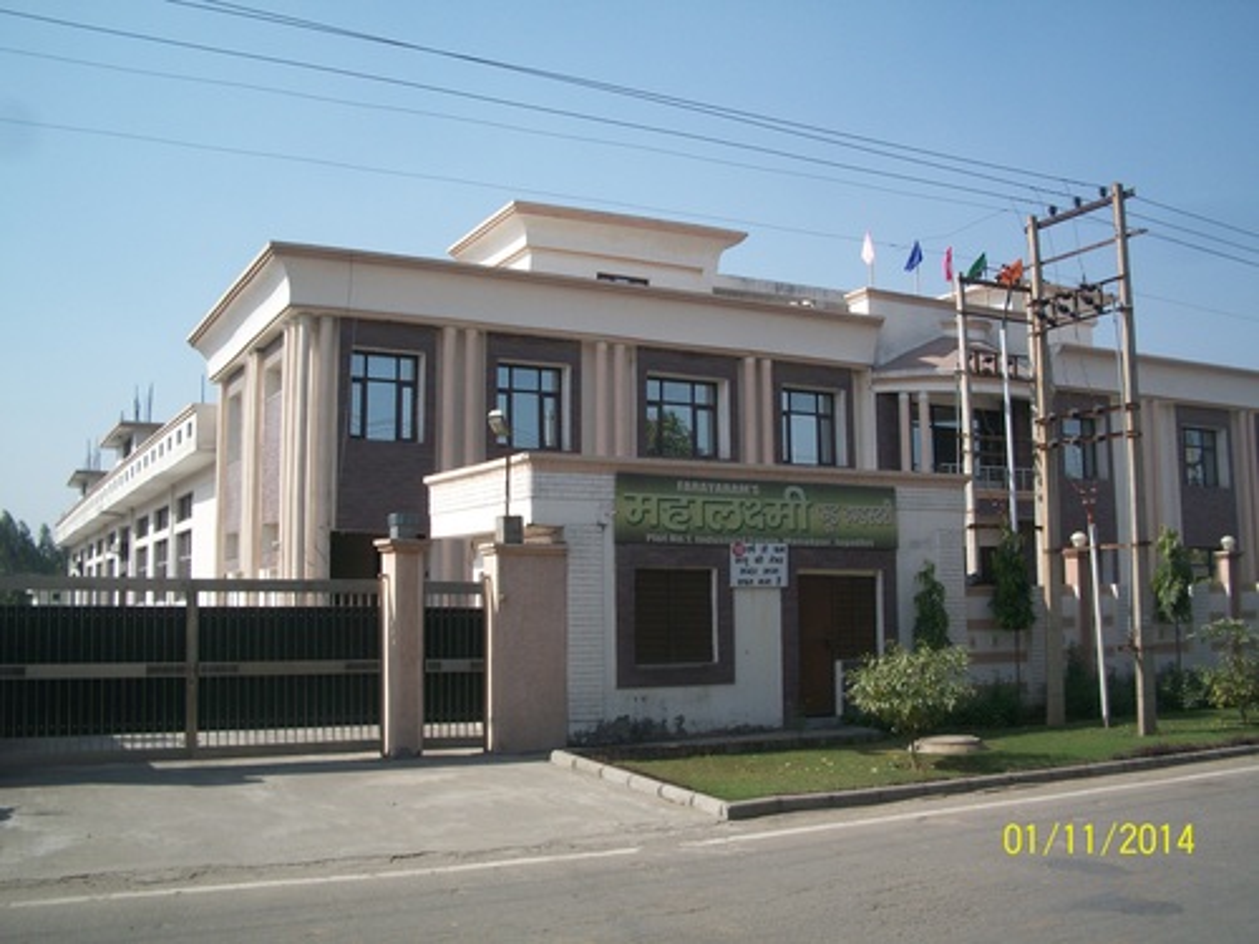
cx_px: 630
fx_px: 1273
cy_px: 472
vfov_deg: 40.7
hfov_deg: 52.6
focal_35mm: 35
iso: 80
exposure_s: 1/320
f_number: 5.6
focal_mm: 6.3
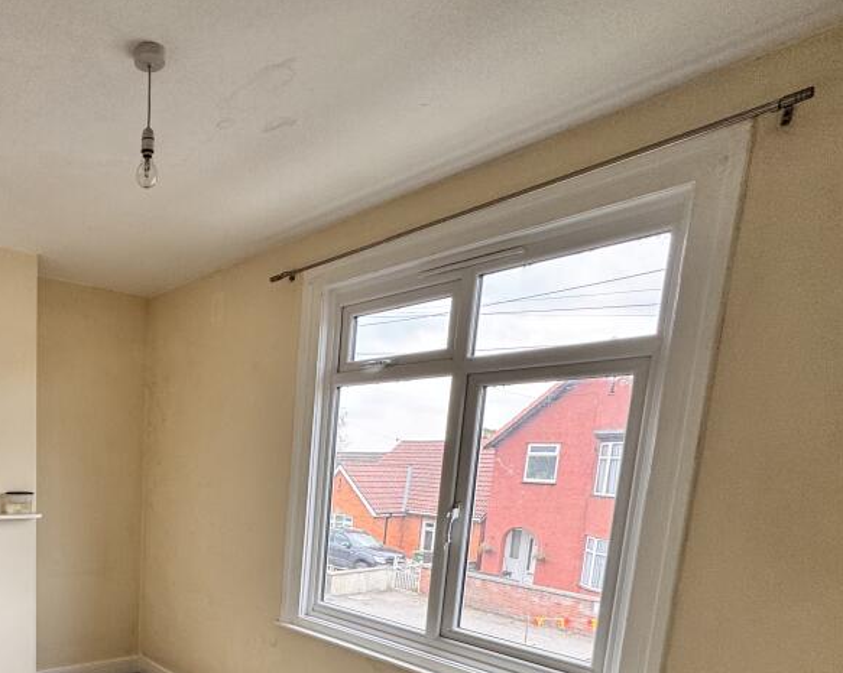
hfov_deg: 62.2
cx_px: 129
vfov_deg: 54.4
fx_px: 599
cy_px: 546
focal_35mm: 24
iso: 80
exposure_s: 1/99
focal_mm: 2.22
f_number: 2.2
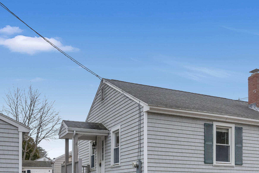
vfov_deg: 32.2
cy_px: 145
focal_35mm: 40
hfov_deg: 48.5
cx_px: 129
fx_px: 288
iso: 800
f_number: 8
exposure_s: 1/3000
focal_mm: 16
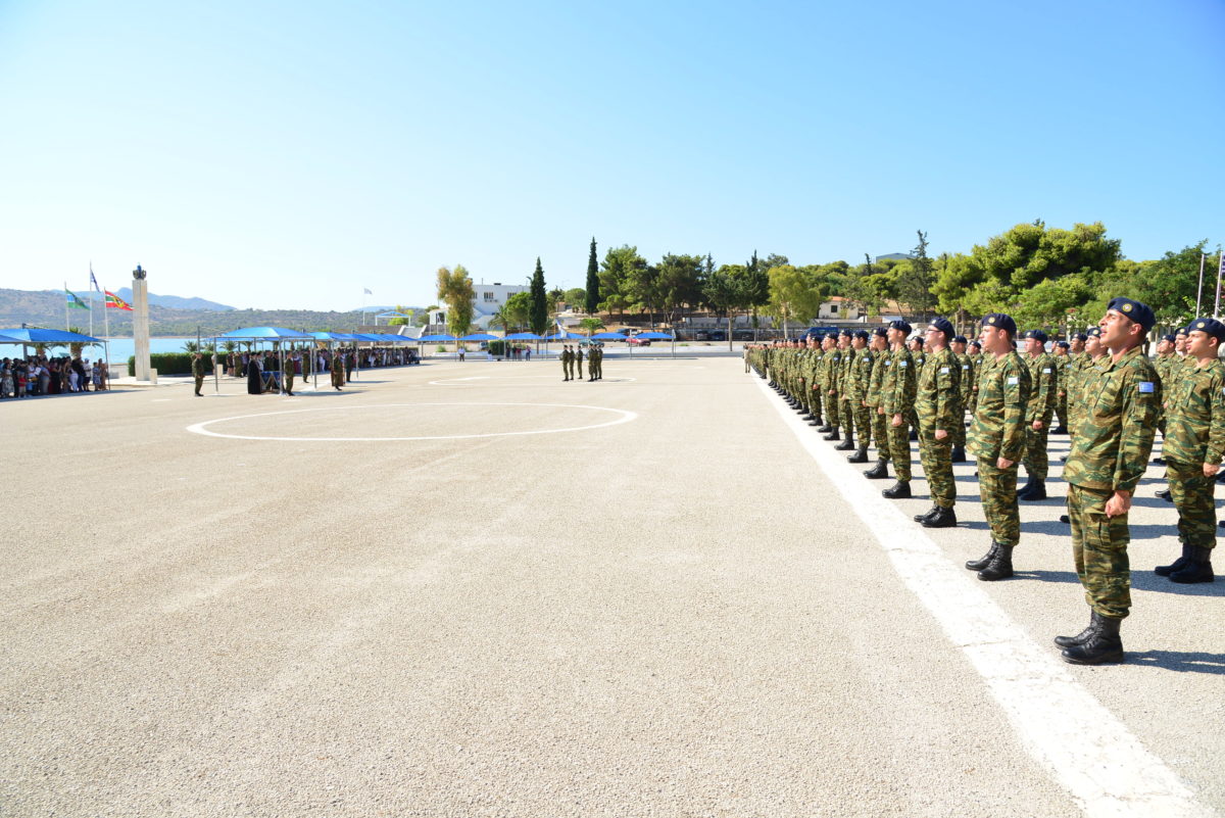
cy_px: 409
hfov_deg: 73.7
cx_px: 612
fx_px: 817
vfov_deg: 53.2
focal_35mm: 24
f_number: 8
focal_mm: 24
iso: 250
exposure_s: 1/250
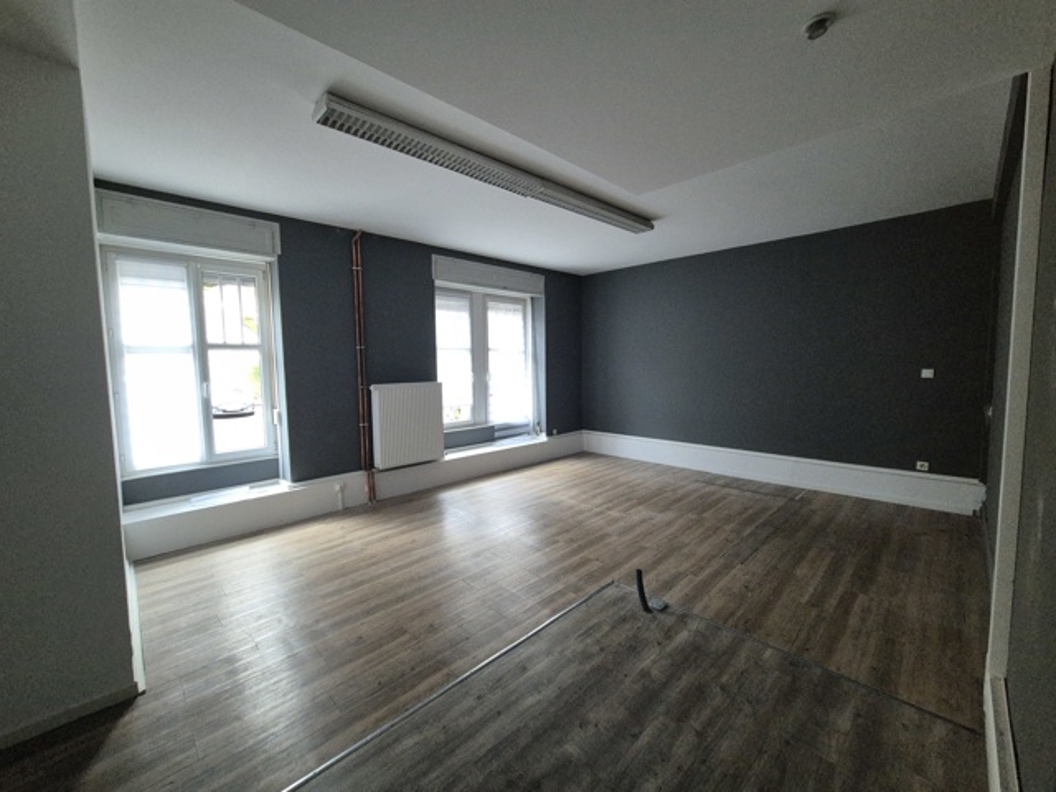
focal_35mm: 13
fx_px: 397
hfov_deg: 106.2
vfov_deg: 89.9
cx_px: 528
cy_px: 396
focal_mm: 2.2
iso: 500
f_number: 2.2
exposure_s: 1/50
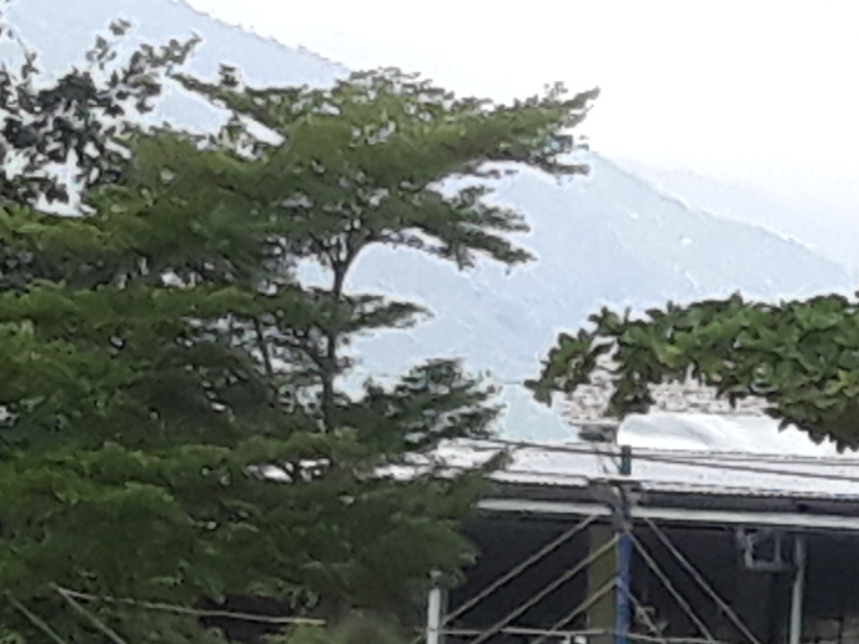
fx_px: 4020
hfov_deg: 10.2
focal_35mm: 162
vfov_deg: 8.9
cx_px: 2234
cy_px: 1075
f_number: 1.7
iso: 40
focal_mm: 3.71
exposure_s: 1/829
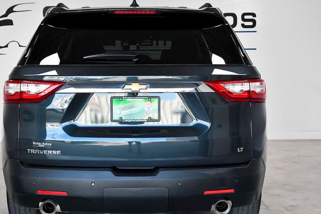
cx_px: 135
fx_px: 517
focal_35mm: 58
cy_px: 115
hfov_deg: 34.4
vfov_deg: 23.4
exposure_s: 1/1600
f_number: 4.5
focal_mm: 32
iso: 2500
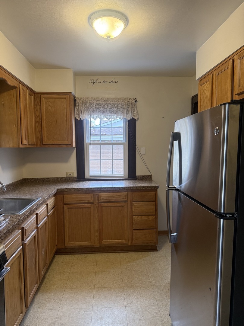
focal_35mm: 24
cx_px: 122
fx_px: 226
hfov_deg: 56.8
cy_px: 163
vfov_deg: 71.6
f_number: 1.78
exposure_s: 1/120
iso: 320
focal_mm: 6.76
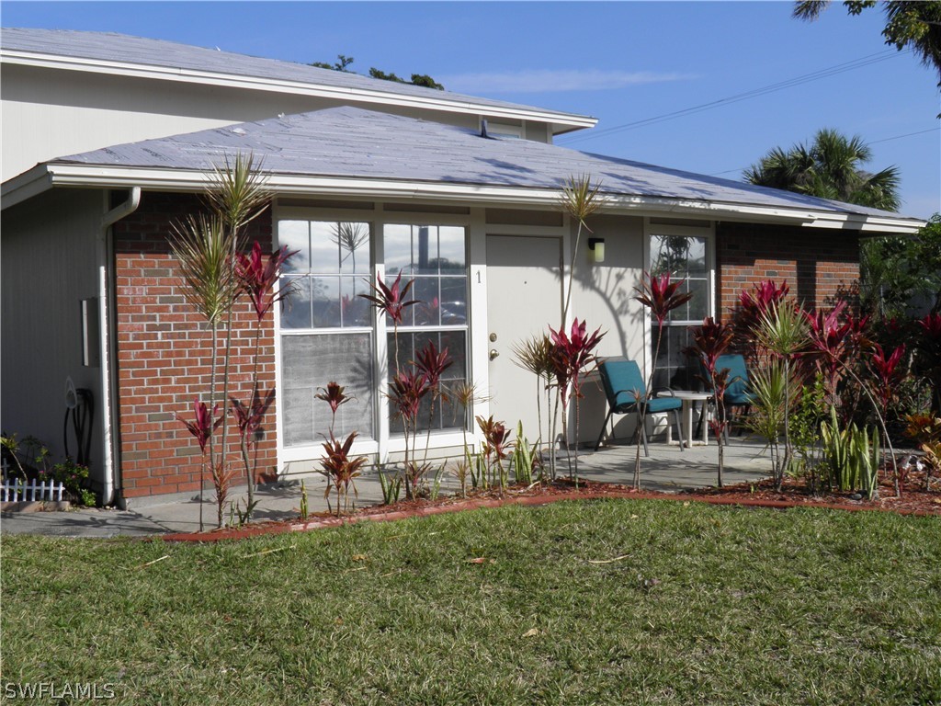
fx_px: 1060
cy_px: 353
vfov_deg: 36.8
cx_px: 470
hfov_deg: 47.9
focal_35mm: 39
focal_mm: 7.1
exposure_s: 1/400
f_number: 5.7
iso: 50
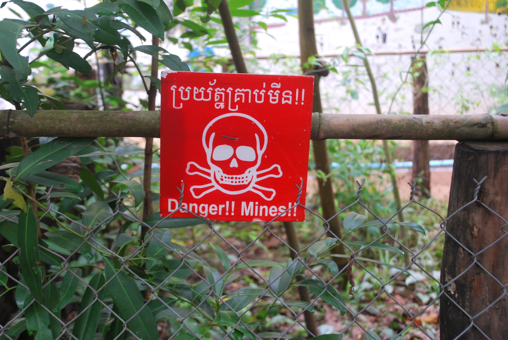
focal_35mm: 57
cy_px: 170
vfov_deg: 23.8
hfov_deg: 35.0
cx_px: 254
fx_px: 805
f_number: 4.5
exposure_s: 1/30
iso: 200
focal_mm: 38
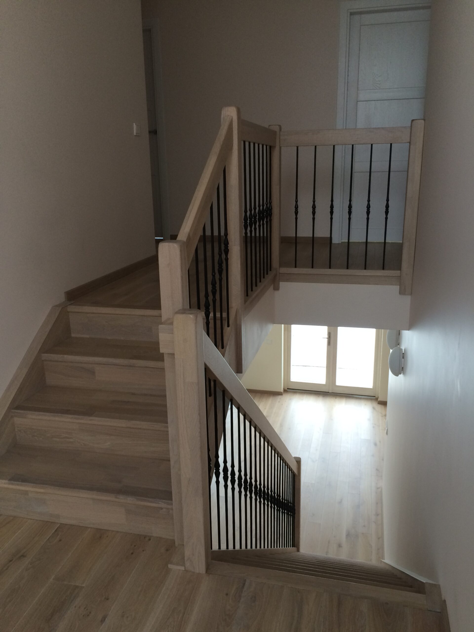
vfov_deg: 61.7
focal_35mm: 29
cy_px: 316
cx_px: 237
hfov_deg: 48.2
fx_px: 529
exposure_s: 1/33
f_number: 2.2
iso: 50
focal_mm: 4.15
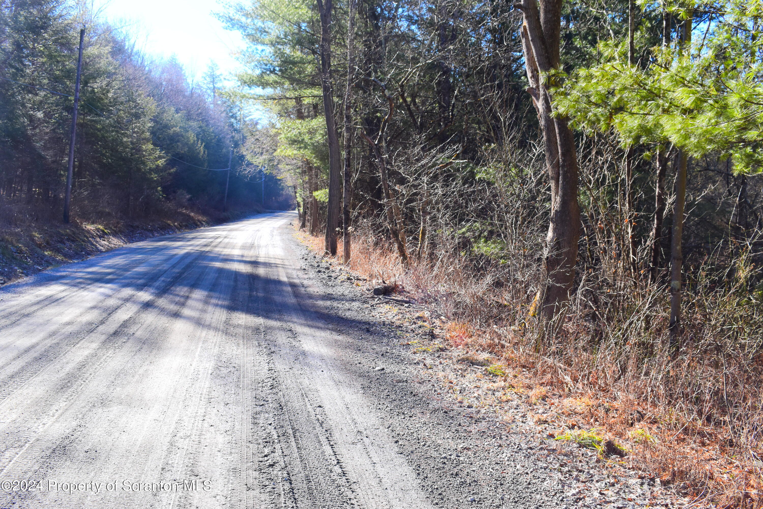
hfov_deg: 53.1
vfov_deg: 36.9
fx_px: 763
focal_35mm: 36
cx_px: 382
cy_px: 254
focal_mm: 24
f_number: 8
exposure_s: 1/250
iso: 280
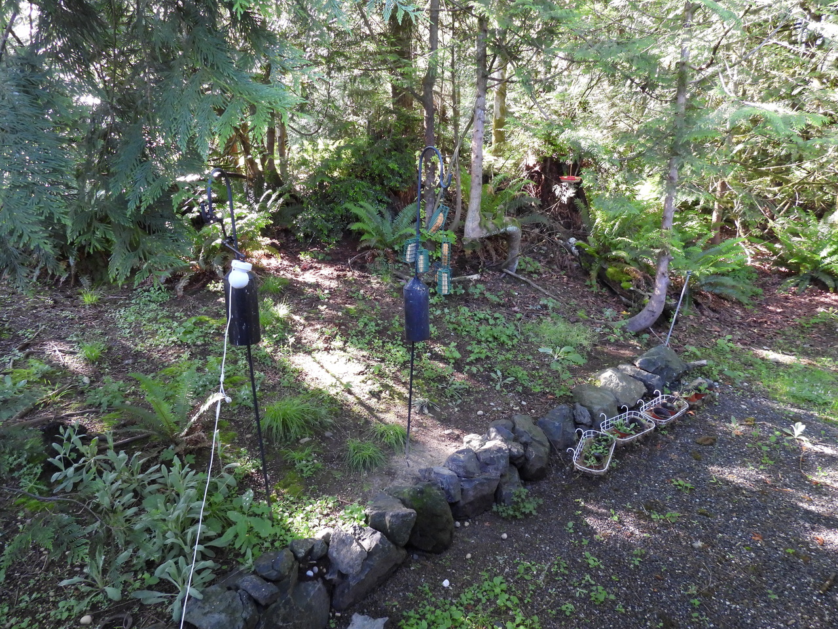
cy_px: 314
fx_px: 581
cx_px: 419
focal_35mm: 24
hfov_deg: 71.6
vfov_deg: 56.8
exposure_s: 1/60
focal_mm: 4.3
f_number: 2.8
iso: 500
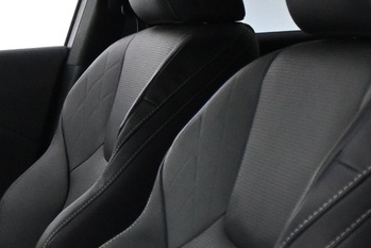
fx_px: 1364
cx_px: -246
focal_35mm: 132
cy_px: 313
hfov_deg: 14.1
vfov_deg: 10.2
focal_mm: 19
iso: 3200
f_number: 3.8
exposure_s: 1/60
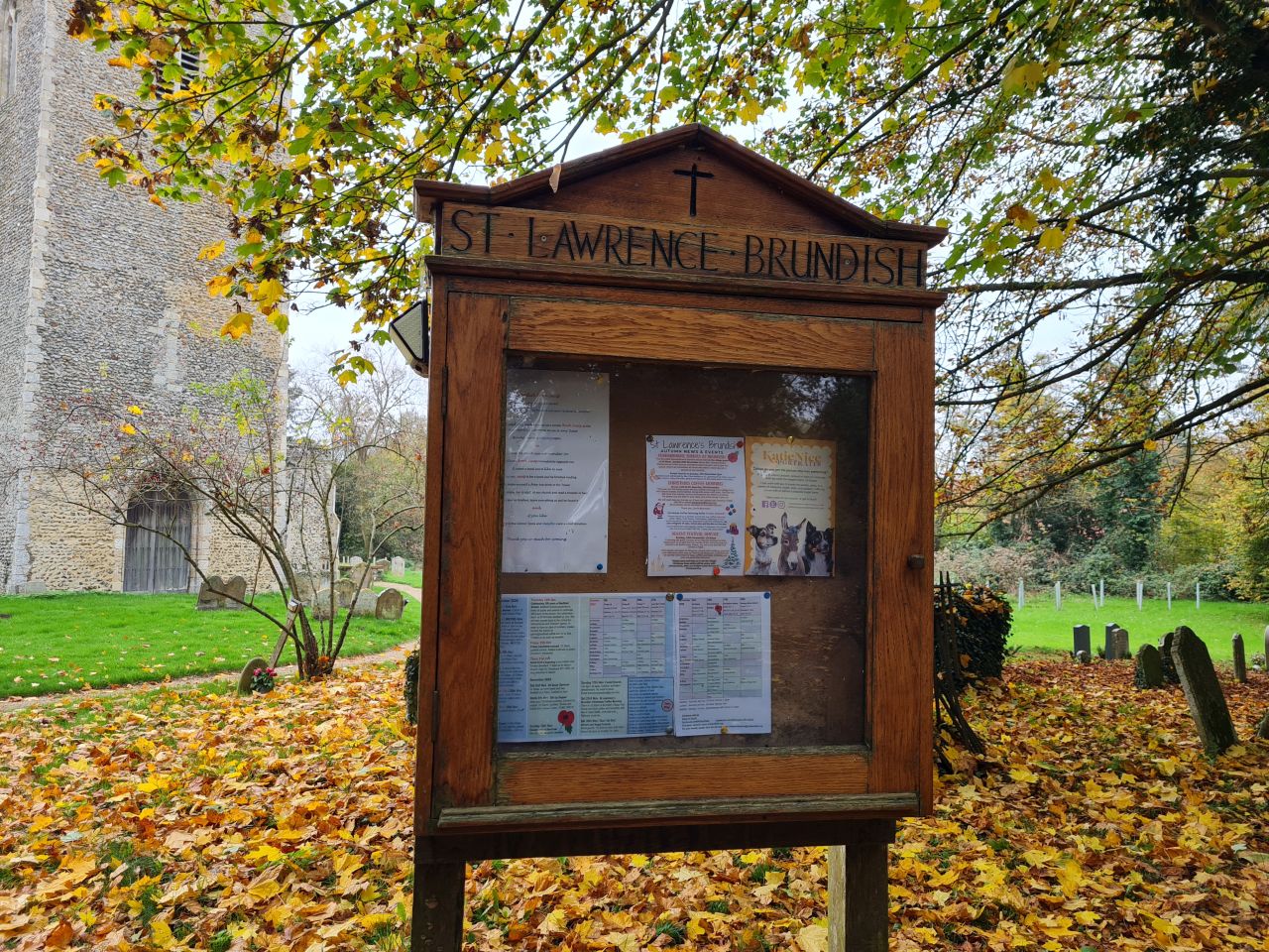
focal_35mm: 26
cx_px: 634
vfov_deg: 53.1
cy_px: 476
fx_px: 953
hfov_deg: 67.3
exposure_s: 1/127
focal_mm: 5.4
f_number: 1.8
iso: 50
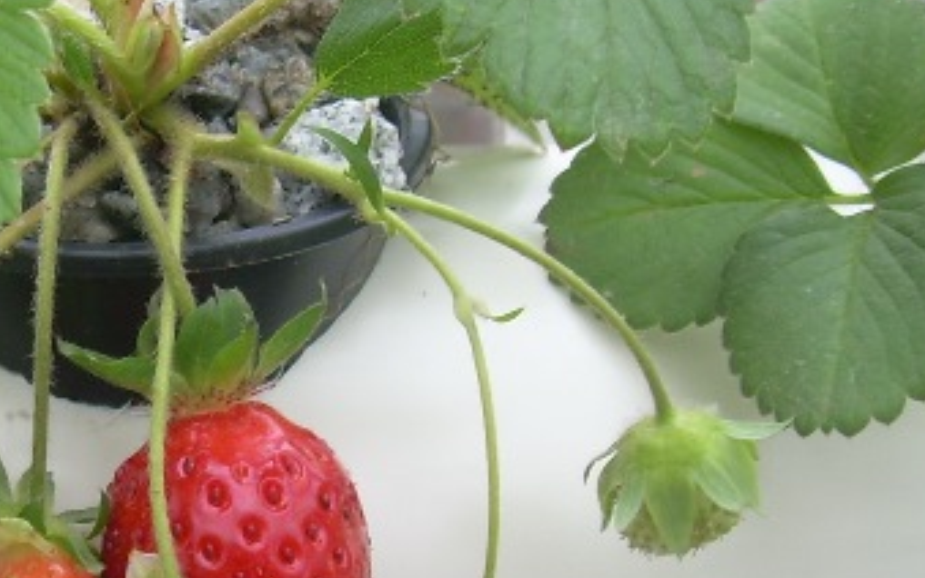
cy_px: 297
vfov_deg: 13.8
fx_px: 2395
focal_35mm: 95
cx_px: 82
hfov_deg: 21.3
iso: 50
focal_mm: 6.3
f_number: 2.8
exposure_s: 1/84.8
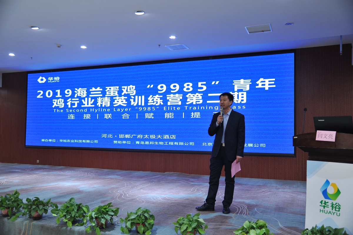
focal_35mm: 31
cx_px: 176
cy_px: 118
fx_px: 304
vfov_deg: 42.3
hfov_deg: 60.3
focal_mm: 31
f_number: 4
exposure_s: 1/125
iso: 800
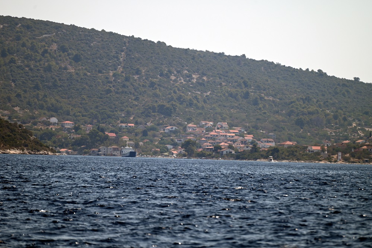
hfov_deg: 7.3
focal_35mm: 281
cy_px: 124
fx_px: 2903
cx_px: 186
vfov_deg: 4.9
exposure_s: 1/800
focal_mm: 280
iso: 100
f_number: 5.6
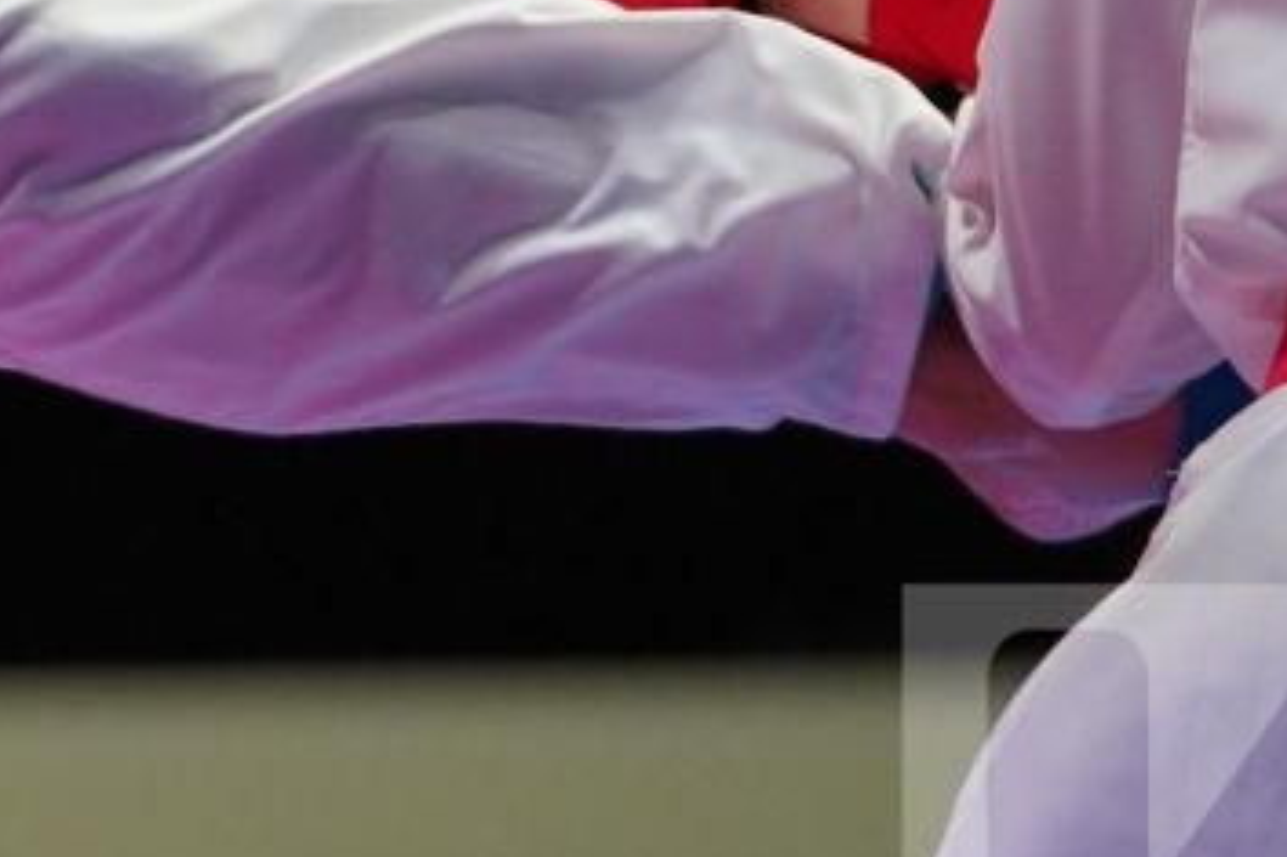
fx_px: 31551
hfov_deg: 2.3
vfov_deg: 1.6
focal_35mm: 883
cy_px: -379
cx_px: -1229
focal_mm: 173
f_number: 2.8
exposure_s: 1/1000
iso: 1600
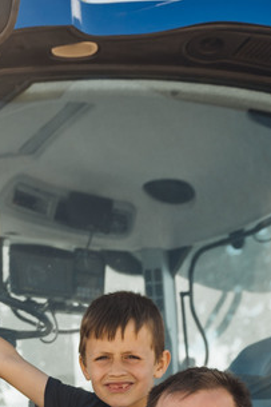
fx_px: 1176
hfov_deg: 13.0
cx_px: 30
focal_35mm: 104
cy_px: 534
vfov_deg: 18.3
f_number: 2.8
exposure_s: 1/2500
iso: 250
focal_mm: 31
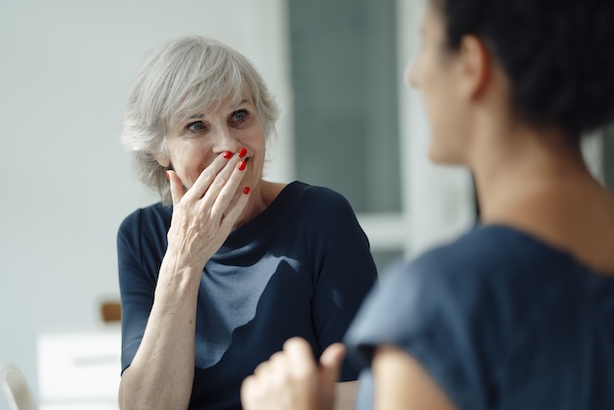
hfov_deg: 23.9
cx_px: 307
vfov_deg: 16.1
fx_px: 1450
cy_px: 205
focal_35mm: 85
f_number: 1.8
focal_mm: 85
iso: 200
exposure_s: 1/640
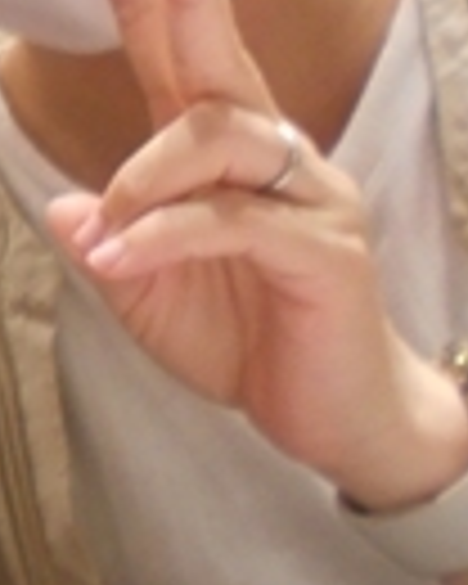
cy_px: -99
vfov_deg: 15.9
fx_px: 2026
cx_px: -792
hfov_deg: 10.5
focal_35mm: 117
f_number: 3.2
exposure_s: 1/30
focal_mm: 4.6
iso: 280
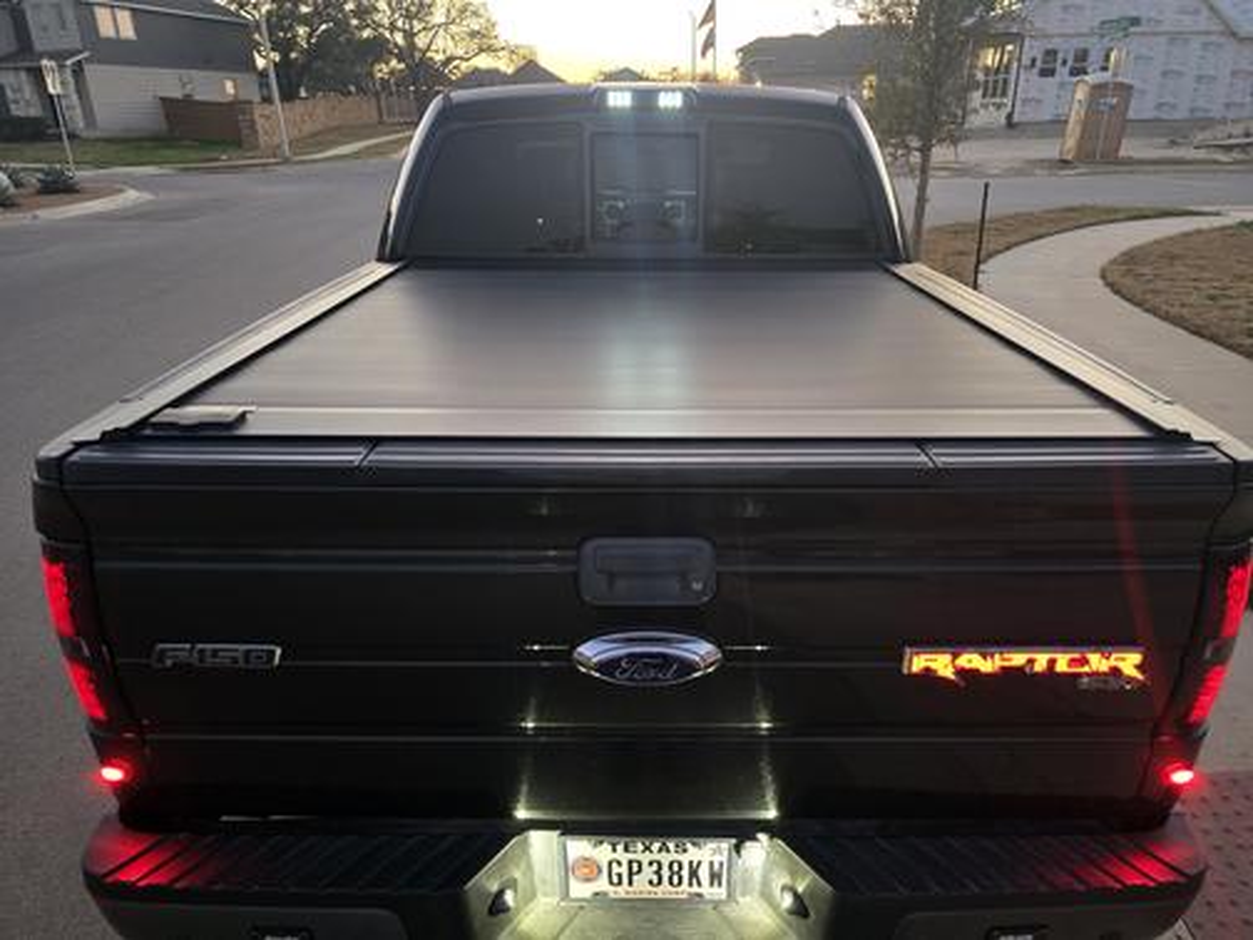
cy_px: 470
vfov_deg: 58.9
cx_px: 626
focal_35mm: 23
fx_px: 833
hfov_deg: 73.9
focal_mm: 6.3
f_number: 1.7
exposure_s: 1/60
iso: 1000
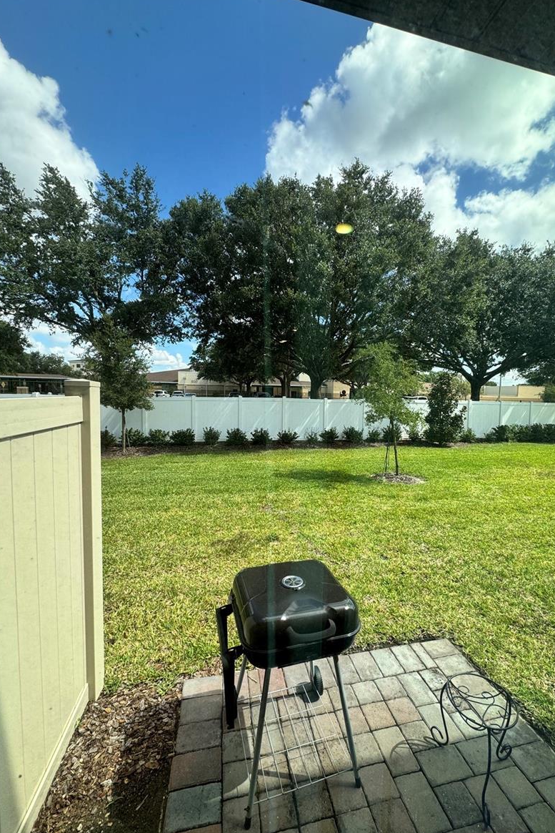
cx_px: 301
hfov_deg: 77.2
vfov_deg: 100.4
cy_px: 422
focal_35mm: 15
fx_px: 347
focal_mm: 2.22
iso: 40
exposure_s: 1/443
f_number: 2.2
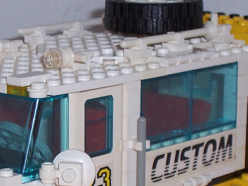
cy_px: 168
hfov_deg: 12.6
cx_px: 76
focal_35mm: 157
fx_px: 1125
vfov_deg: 9.4
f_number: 4
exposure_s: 1/90
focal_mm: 10.8
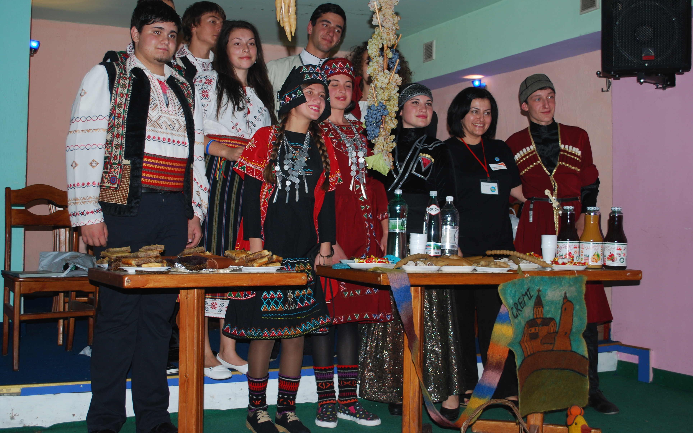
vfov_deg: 32.0
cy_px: 201
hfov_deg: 49.3
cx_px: 348
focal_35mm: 40
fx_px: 756
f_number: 4.5
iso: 200
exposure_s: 1/60
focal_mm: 26
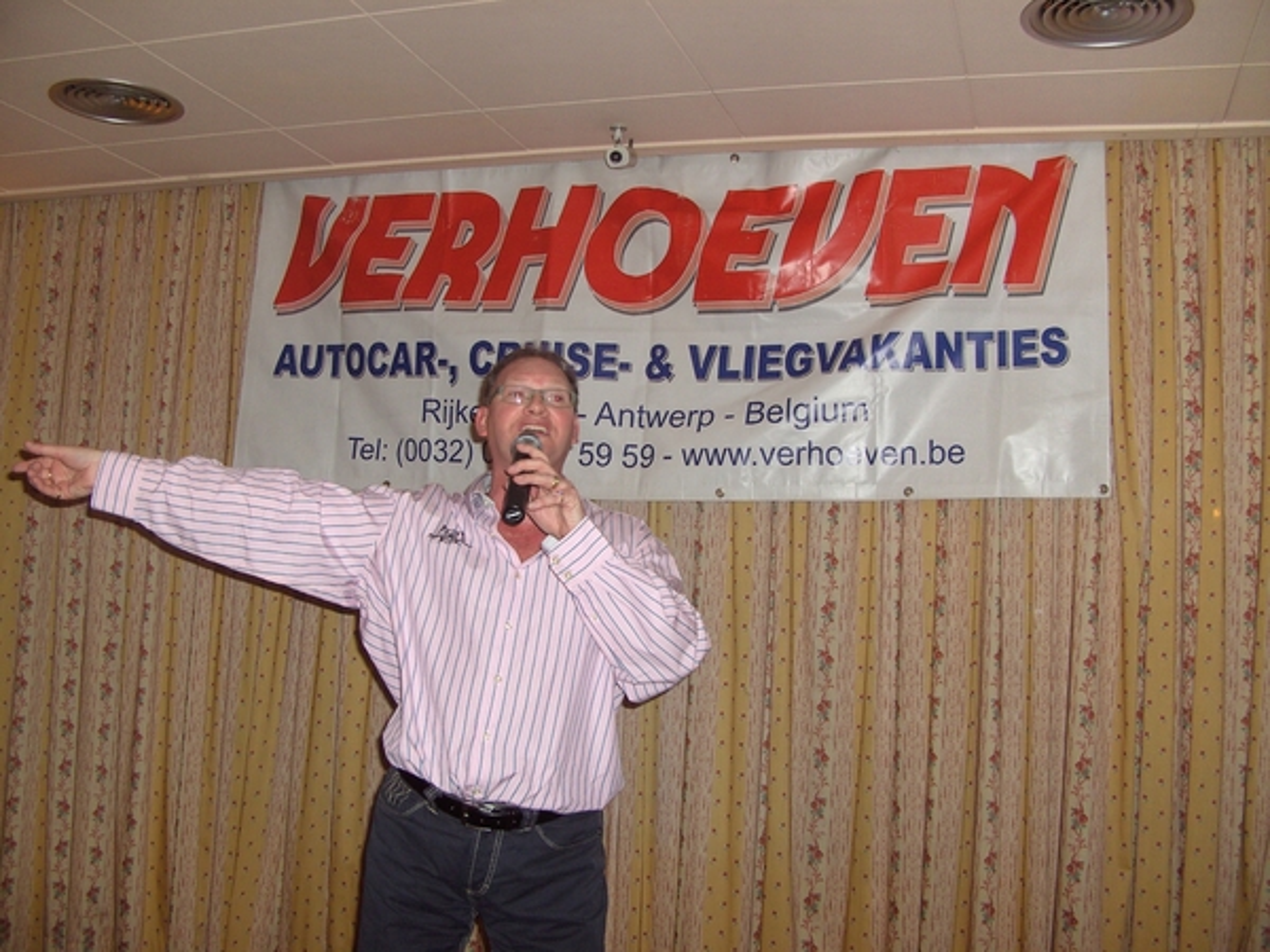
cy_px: 476
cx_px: 635
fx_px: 1357
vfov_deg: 38.7
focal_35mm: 37
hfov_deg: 50.1
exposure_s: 1/50
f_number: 2.8
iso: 100
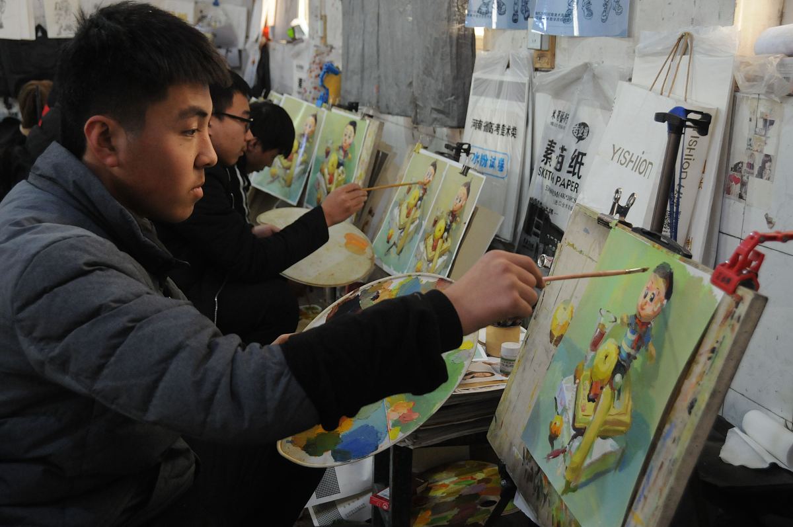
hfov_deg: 45.0
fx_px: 957
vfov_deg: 30.8
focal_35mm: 44
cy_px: 264
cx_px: 396
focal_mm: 29
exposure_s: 1/40
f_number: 4.5
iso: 1000
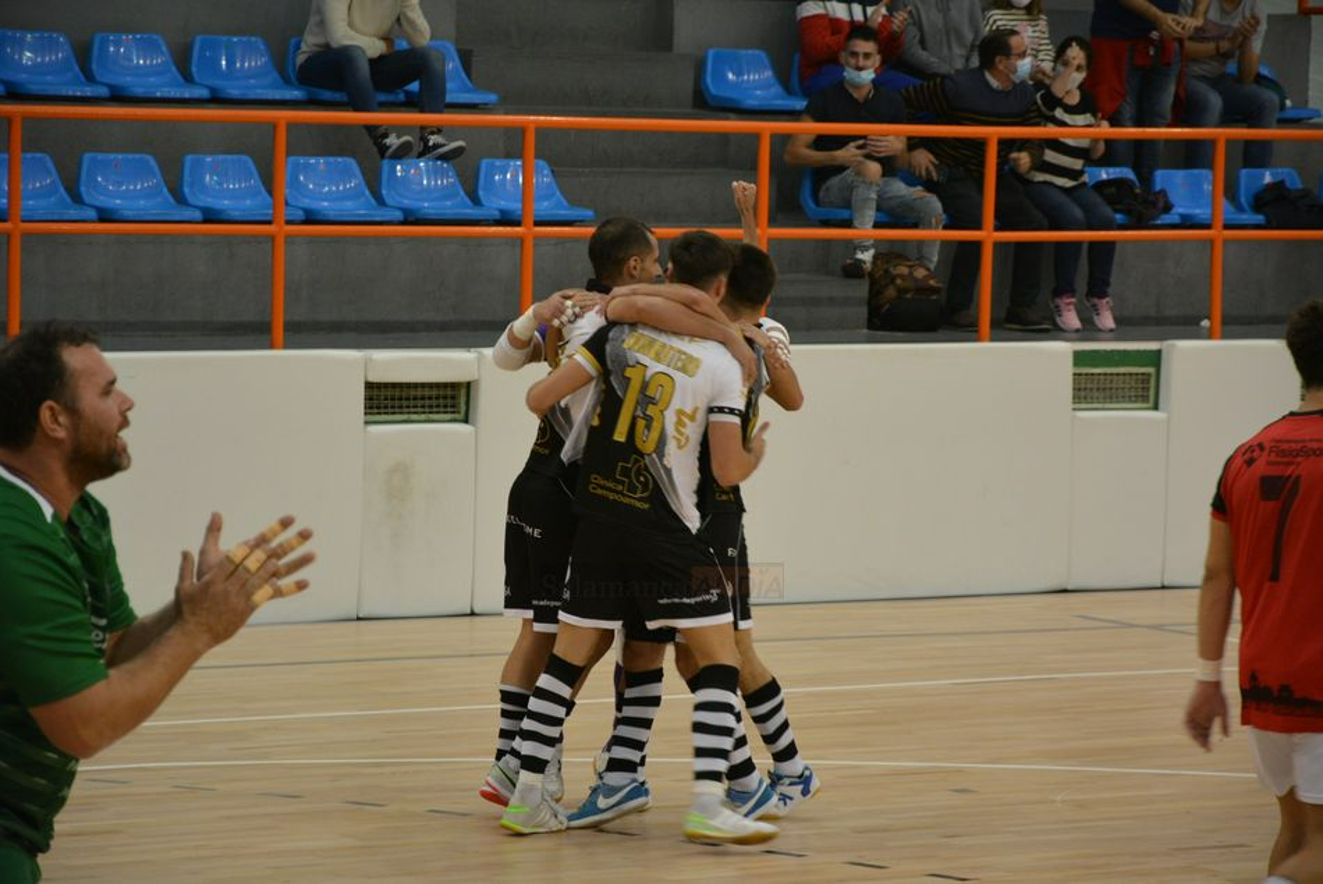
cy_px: 442
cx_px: 662
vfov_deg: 8.7
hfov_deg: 13.0
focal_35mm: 158
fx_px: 5792
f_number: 5.6
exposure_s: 1/90
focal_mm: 105
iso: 1600
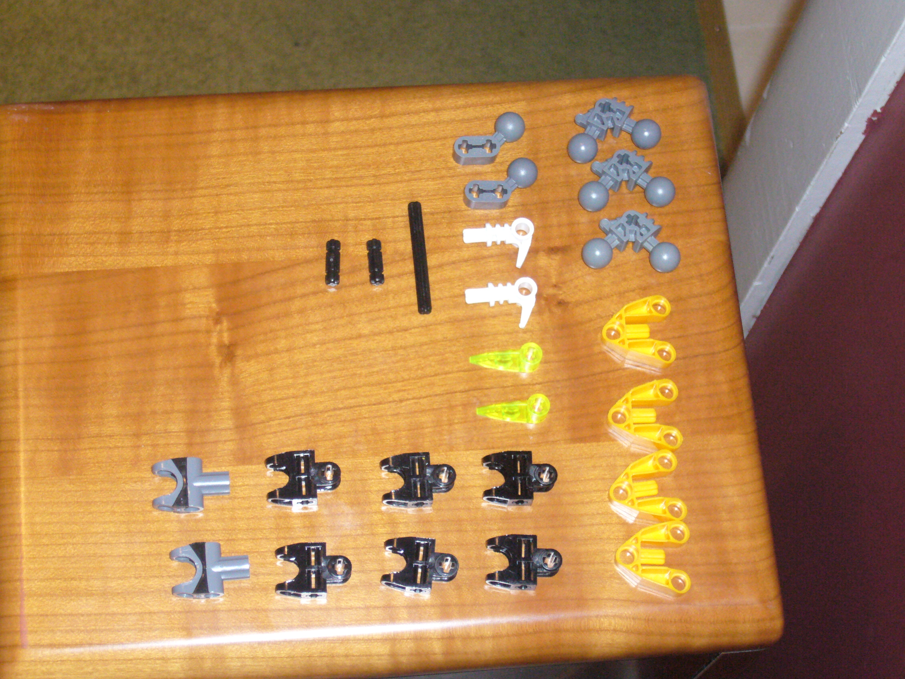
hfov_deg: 24.7
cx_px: 452
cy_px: 340
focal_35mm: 79
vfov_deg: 18.7
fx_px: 2065
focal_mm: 13
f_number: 4.3
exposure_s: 1/60
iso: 400
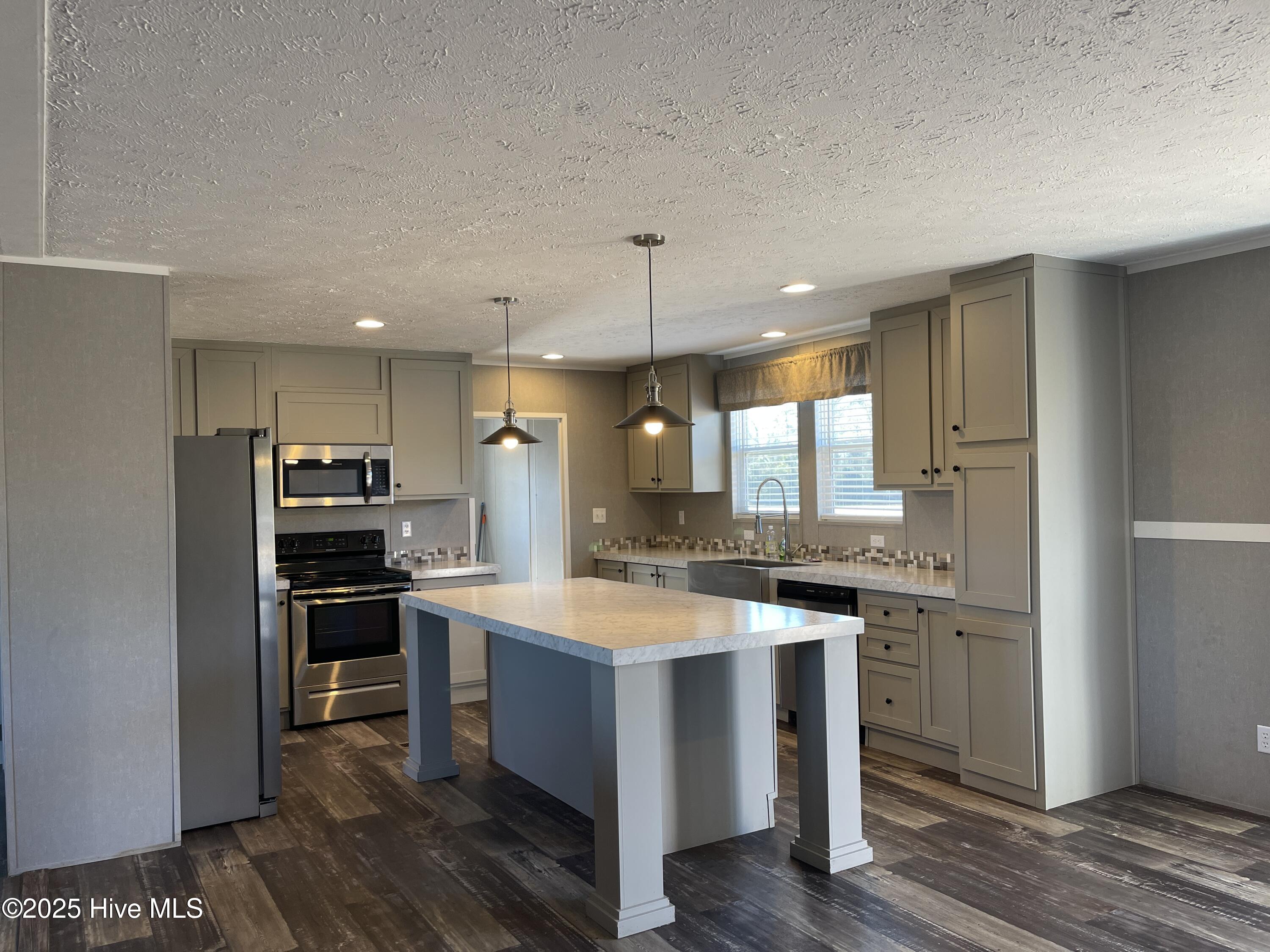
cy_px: 476
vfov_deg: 53.1
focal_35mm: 26
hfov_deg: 67.3
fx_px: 954
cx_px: 635
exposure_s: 1/60
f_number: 1.6
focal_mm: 5.1
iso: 64
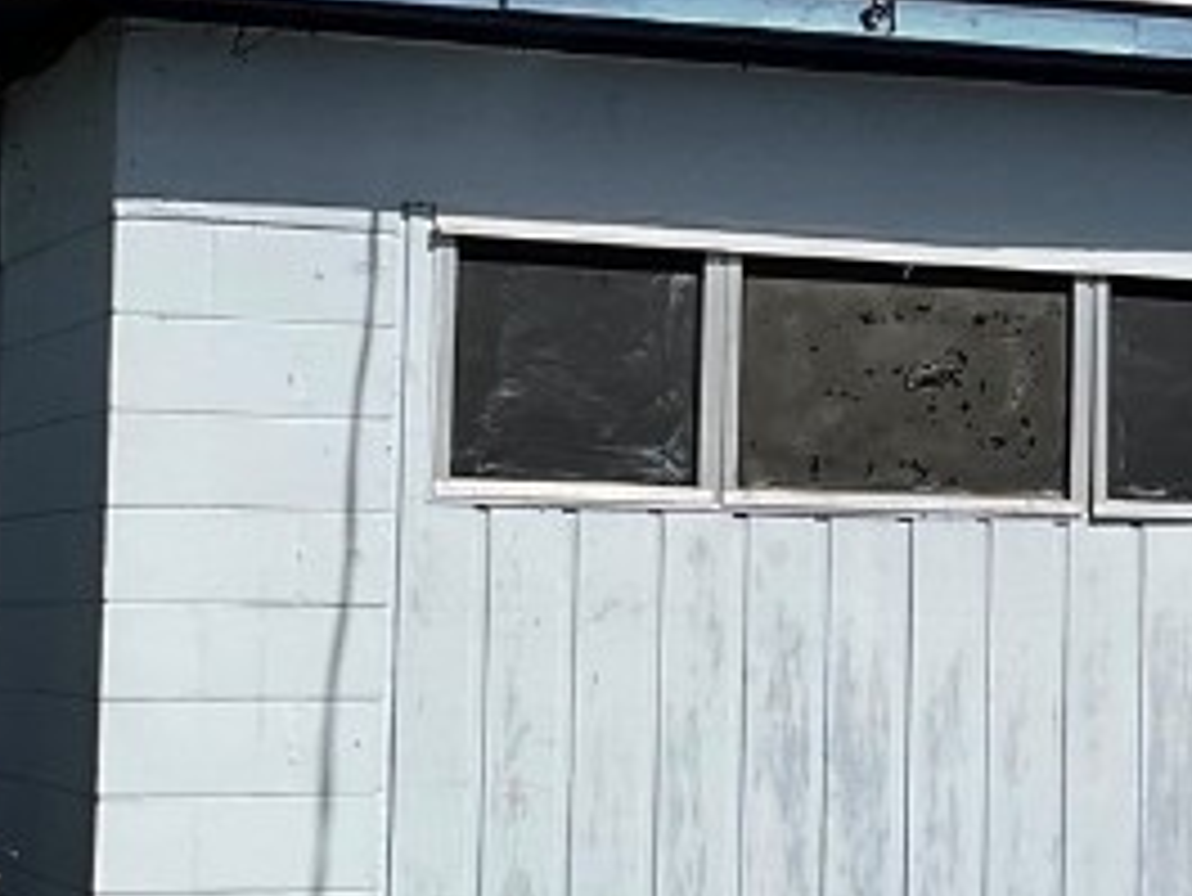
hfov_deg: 17.2
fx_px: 3858
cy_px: 396
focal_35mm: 112
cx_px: 1152
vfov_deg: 13.2
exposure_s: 1/3125
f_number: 1.8
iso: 16
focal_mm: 3
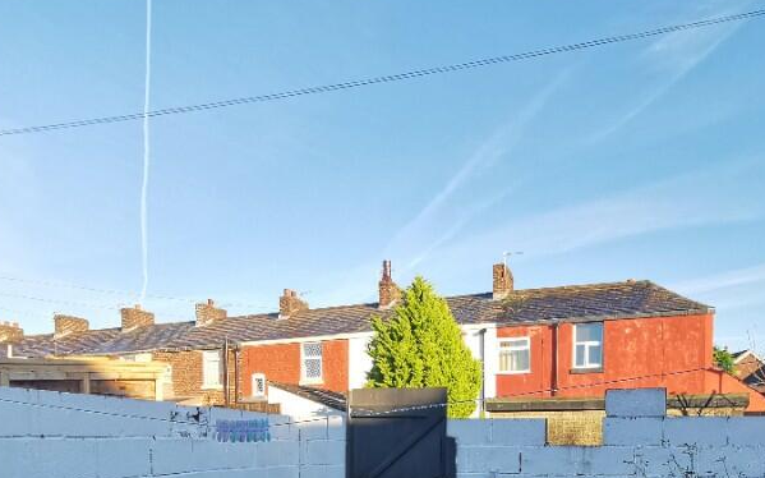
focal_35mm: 29
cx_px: 473
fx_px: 604
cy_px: 473
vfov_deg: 38.5
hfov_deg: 63.8
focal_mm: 2.26
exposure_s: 1/230
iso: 50
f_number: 2.2
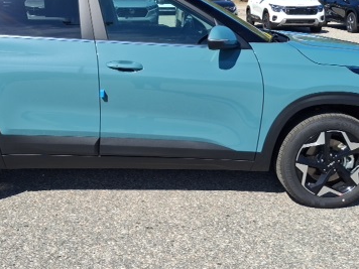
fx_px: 467
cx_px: 127
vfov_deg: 31.8
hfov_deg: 41.7
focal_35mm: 45
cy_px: 78
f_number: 1.8
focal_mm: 4.69
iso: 30
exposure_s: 1/1376
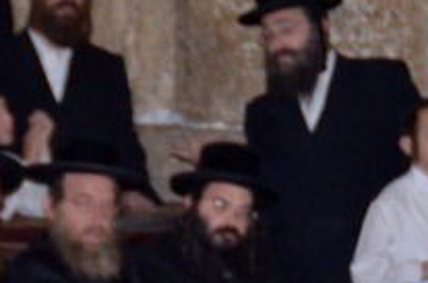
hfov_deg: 3.7
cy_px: 628
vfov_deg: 2.4
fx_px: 6601
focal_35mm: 556
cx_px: 447
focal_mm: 75
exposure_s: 1/160
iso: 1250
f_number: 5
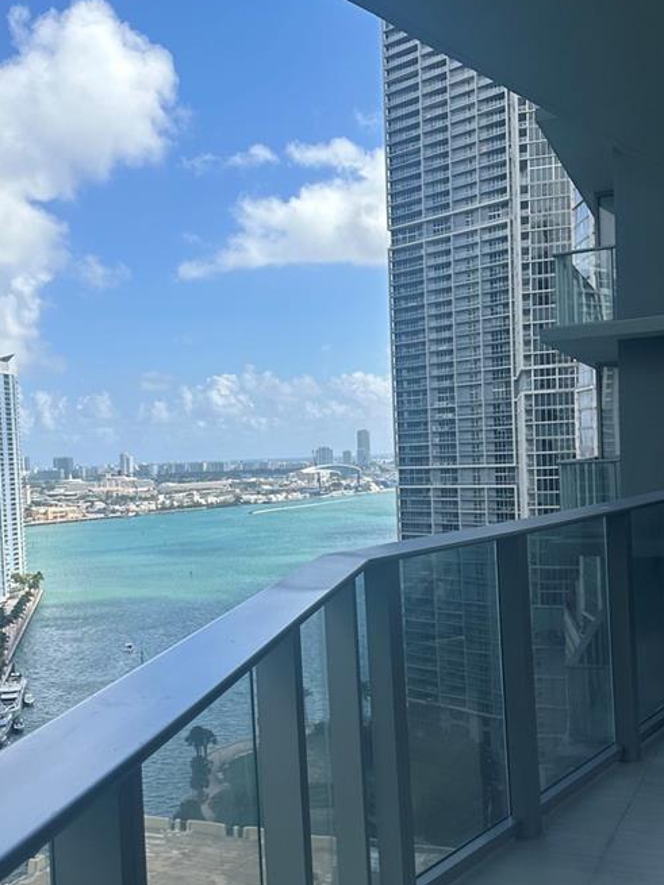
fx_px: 1126
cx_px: 281
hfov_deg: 32.8
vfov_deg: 42.9
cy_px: 493
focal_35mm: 44
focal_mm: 6.86
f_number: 1.78
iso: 80
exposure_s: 1/4016
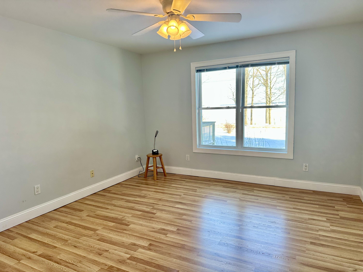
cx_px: 182
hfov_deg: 71.6
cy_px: 136
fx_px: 252
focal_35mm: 24
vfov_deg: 56.8
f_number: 1.78
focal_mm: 6.86
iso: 80
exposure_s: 1/161
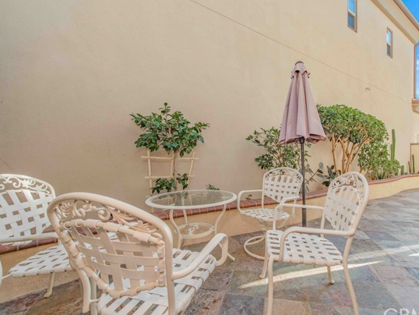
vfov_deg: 78.1
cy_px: 161
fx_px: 194
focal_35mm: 16
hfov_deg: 93.6
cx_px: 245
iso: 100
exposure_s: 1/160
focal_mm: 14
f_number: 7.1
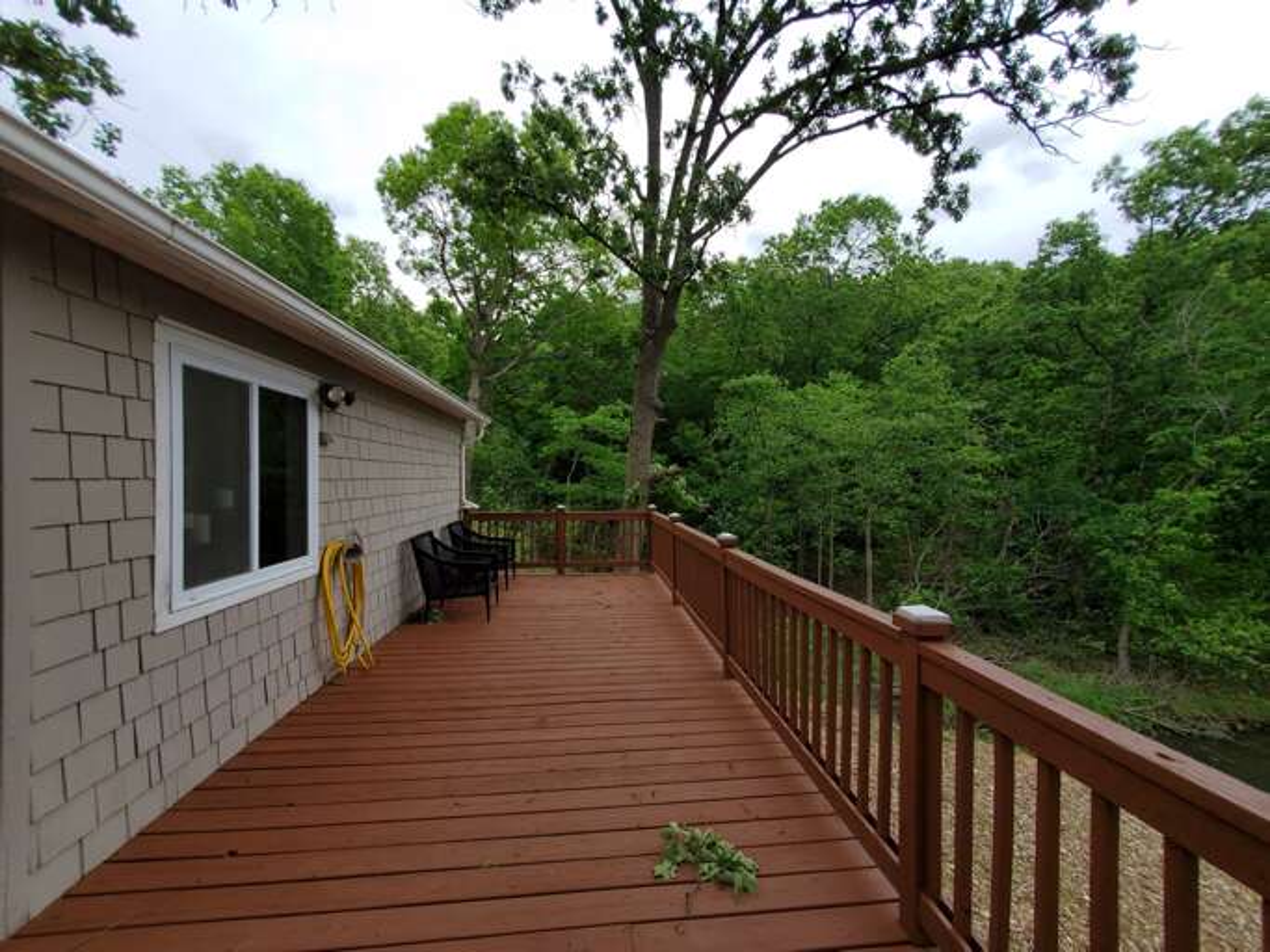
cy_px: 476
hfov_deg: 106.2
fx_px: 477
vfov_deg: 89.9
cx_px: 635
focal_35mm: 13
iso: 50
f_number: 2.2
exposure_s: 1/708
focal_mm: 1.8
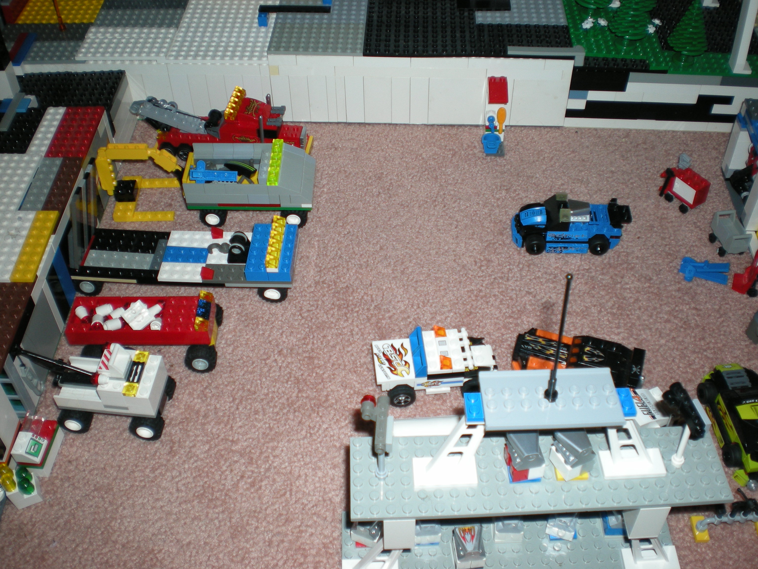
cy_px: 284
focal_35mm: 38
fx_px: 832
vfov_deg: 37.7
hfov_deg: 49.0
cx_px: 379
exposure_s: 1/60
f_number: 3.1
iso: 64
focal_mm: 6.3
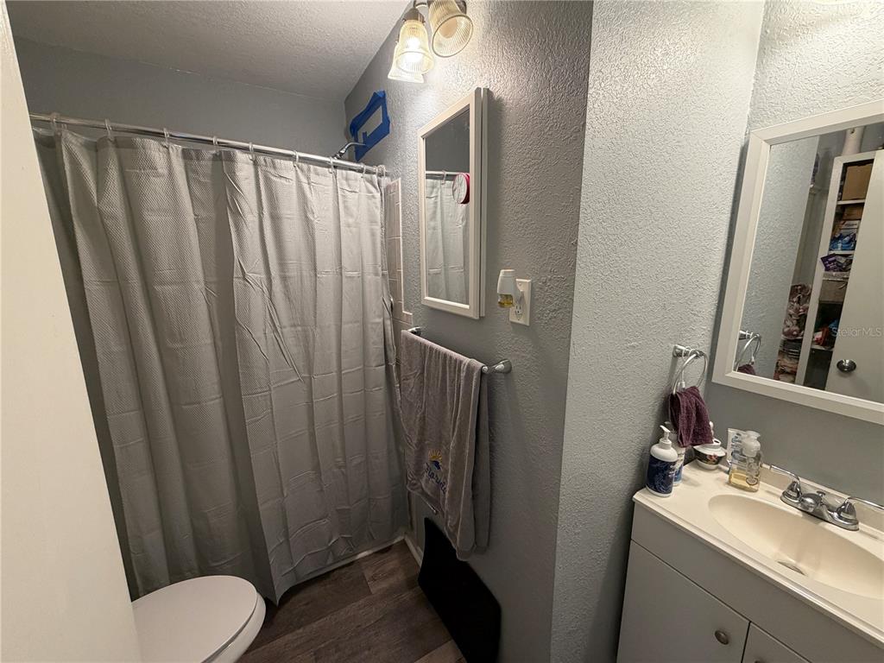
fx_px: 358
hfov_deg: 102.1
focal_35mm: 14
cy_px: 332
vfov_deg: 85.7
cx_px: 442
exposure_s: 1/60
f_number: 2.2
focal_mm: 2.22
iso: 200
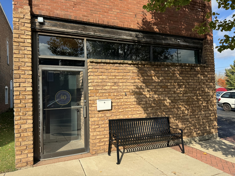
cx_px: 118
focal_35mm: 24
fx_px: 163
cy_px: 88
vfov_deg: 56.8
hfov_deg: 71.6
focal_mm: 6.76
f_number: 1.78
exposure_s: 1/3247
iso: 80
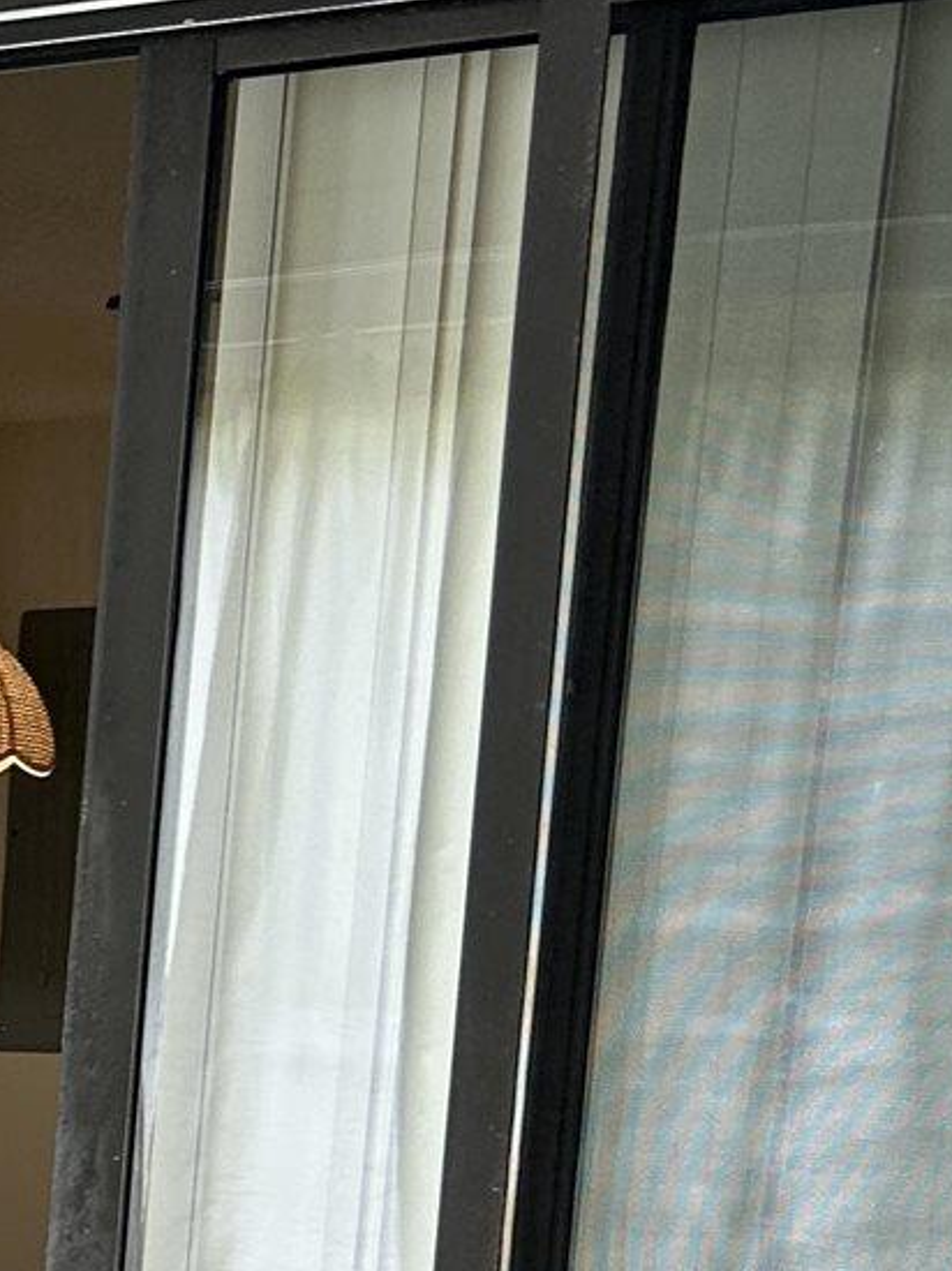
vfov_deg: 17.1
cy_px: 1574
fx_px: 4000
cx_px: -906
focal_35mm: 109
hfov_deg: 12.2
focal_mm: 5.7
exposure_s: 1/121
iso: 50
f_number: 1.5
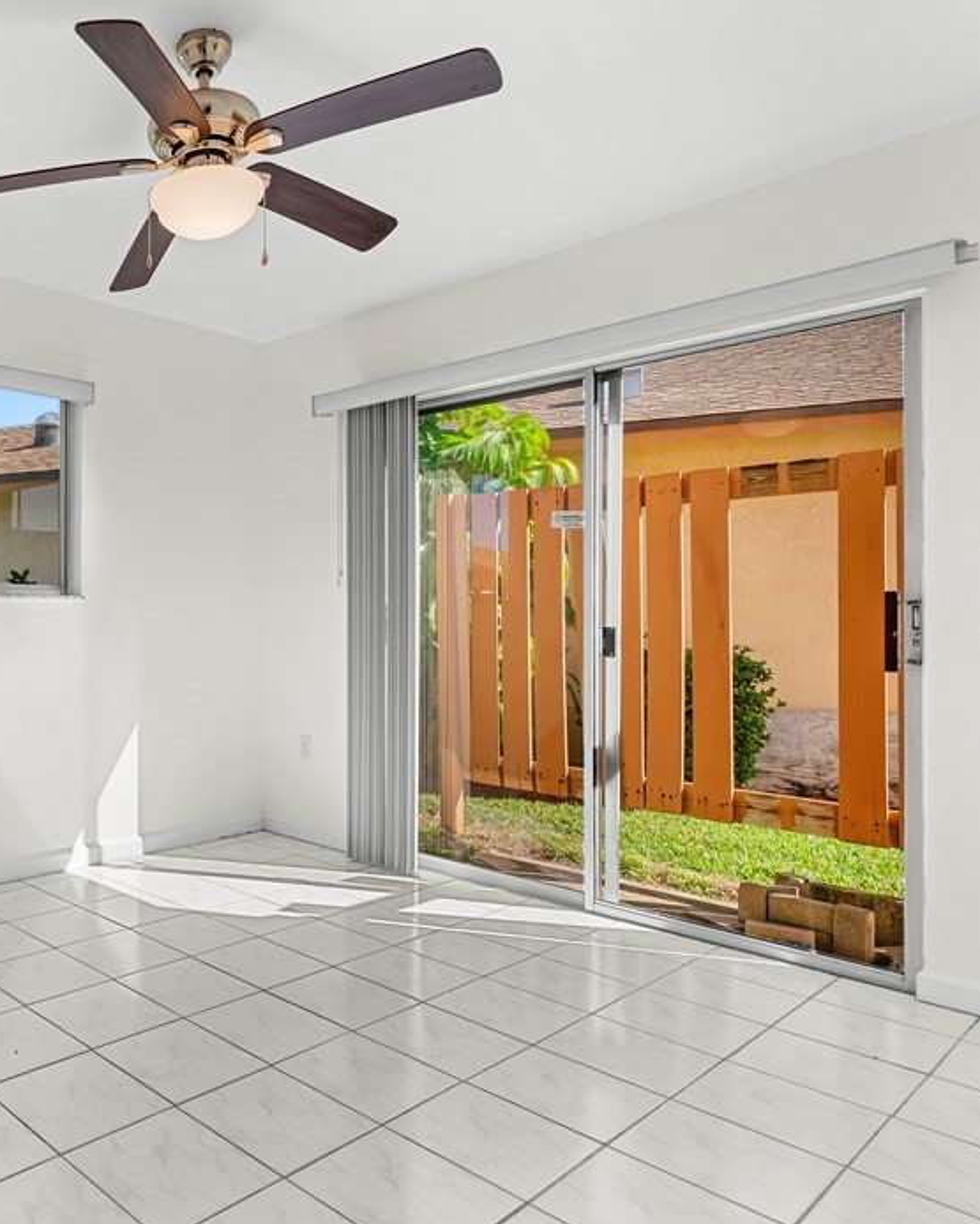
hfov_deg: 50.1
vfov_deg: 68.1
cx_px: 87
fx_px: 906
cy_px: 624
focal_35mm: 25
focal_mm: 17
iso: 320
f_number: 10
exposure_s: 1/40
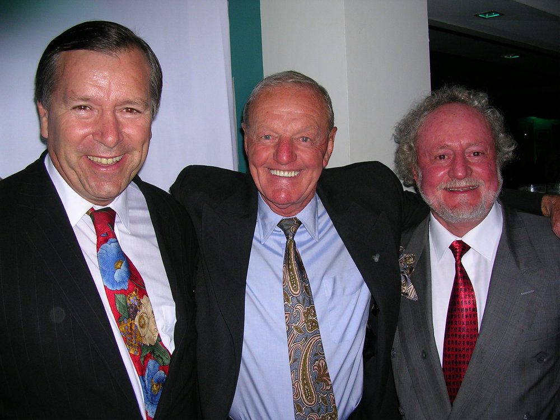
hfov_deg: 49.0
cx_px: 280
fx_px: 615
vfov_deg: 37.7
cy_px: 210
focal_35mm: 38
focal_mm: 5.8
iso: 50
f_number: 2.8
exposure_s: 1/60.1
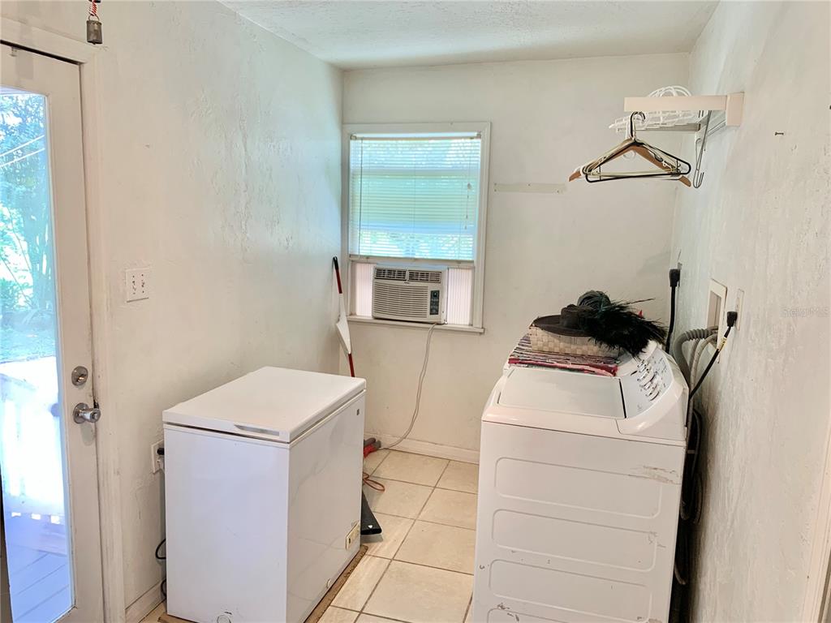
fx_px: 624
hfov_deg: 67.3
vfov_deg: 53.1
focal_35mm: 26
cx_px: 416
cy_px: 312
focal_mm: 4.25
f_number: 1.8
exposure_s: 1/60
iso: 64
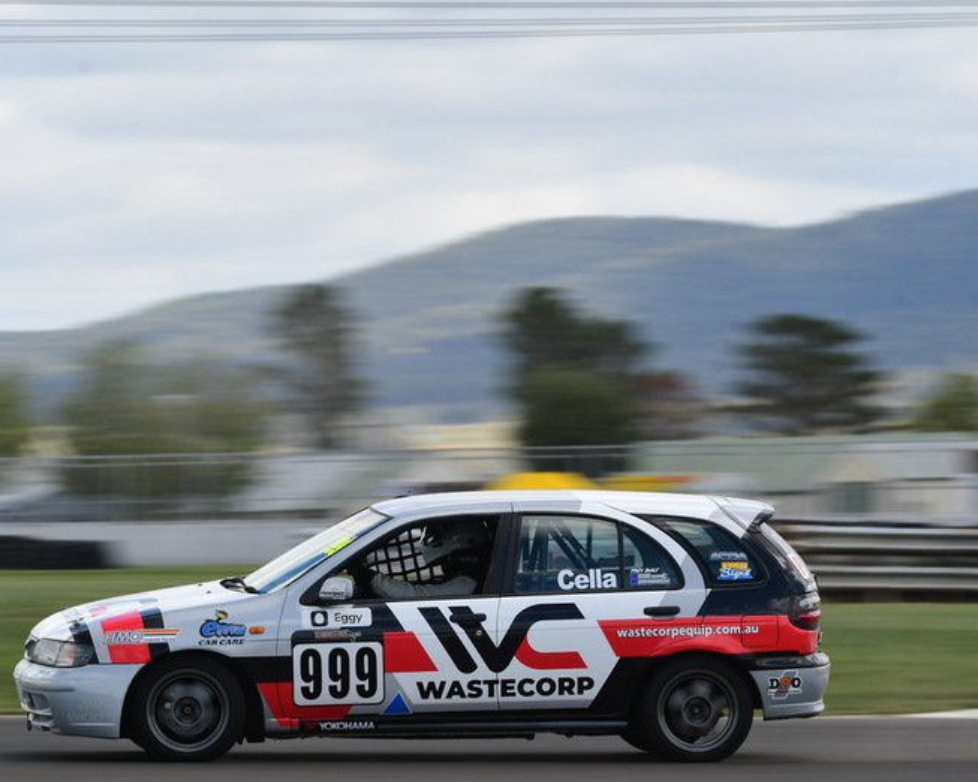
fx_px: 9983
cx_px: 404
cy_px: 390
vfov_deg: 4.5
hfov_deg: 5.6
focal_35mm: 345
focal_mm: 200
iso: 125
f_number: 10
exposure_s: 1/160
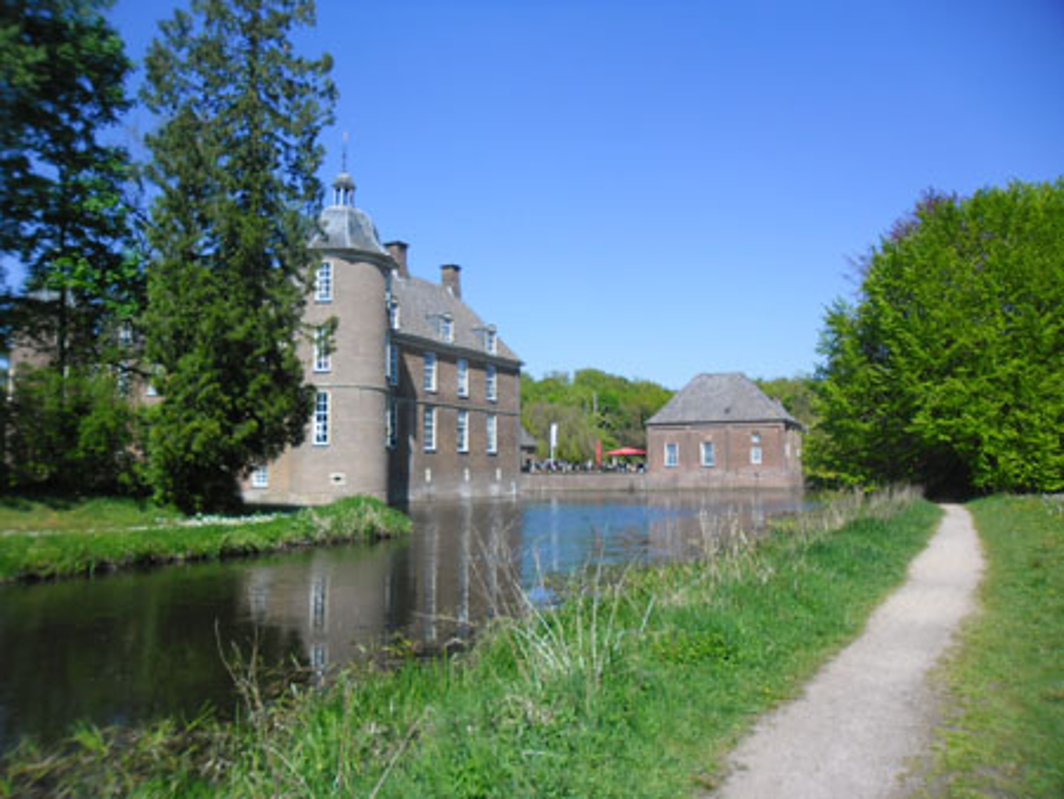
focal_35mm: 27
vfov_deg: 51.4
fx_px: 830
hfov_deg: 65.3
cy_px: 400
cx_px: 532
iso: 80
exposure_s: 1/635
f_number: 3.5
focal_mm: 4.9
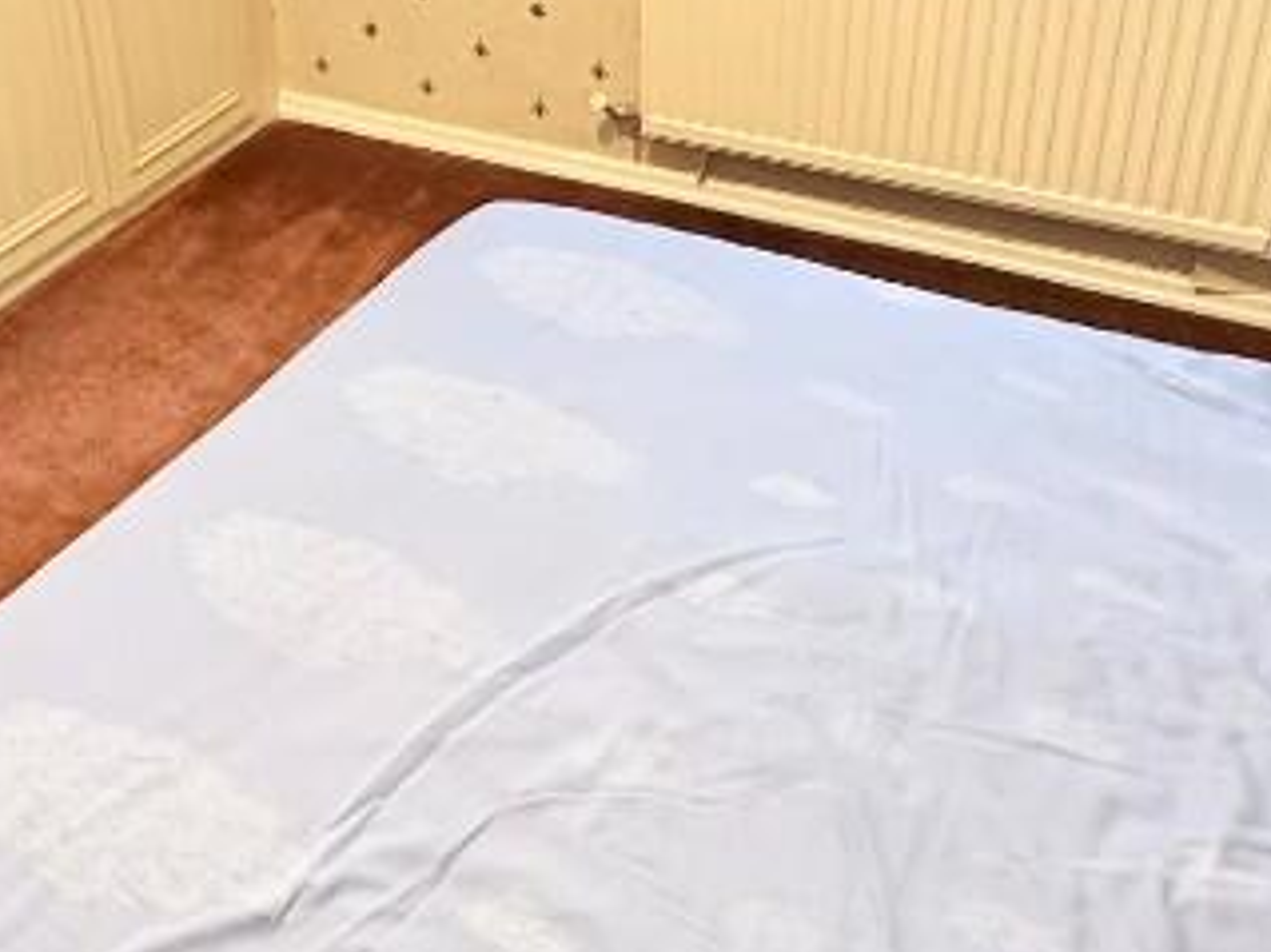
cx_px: 462
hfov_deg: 41.7
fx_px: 1652
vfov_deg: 31.5
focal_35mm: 45
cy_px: 215
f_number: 2.2
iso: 640
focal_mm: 2.22
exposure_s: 1/50
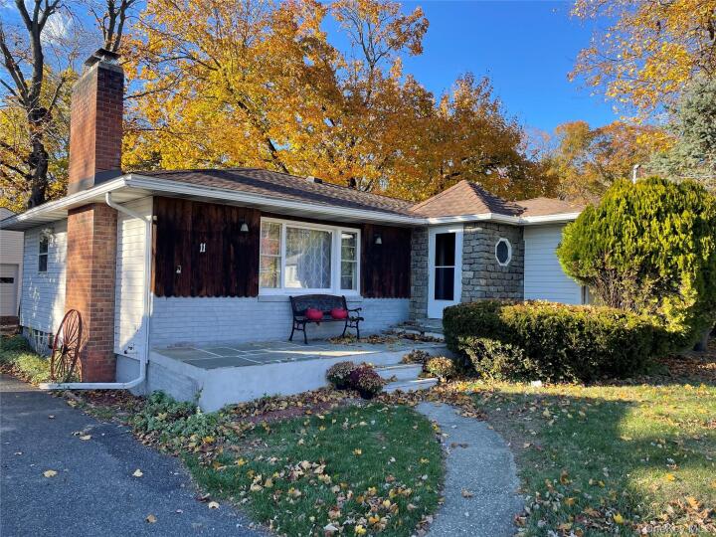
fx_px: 538
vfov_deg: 53.1
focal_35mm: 26
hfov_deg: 67.3
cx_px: 358
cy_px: 268
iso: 32
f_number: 1.6
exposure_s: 1/636
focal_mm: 4.2
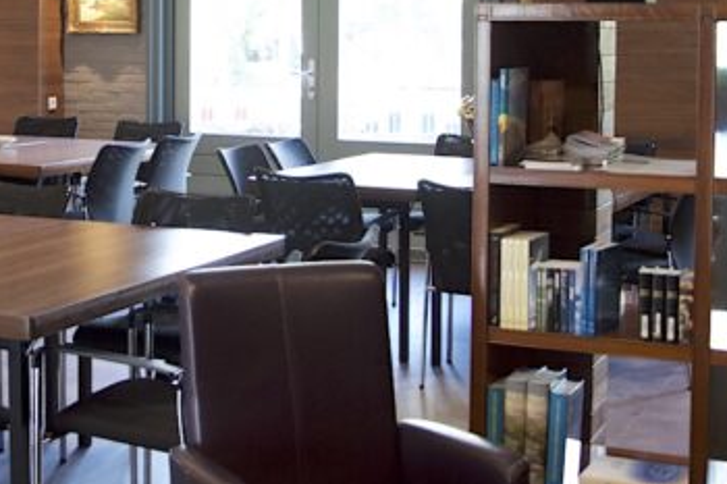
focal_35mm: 69
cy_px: 64
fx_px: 1395
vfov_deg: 19.4
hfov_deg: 29.1
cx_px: 278
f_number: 3.8
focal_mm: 21
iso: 1600
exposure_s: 1/60
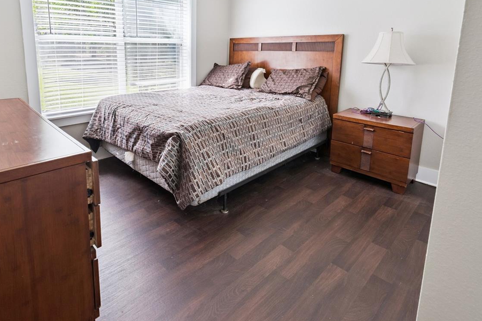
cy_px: 93
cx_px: 200
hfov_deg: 83.2
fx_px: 268
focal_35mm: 20
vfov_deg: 59.6
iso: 400
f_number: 8
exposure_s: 1/50
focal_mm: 14
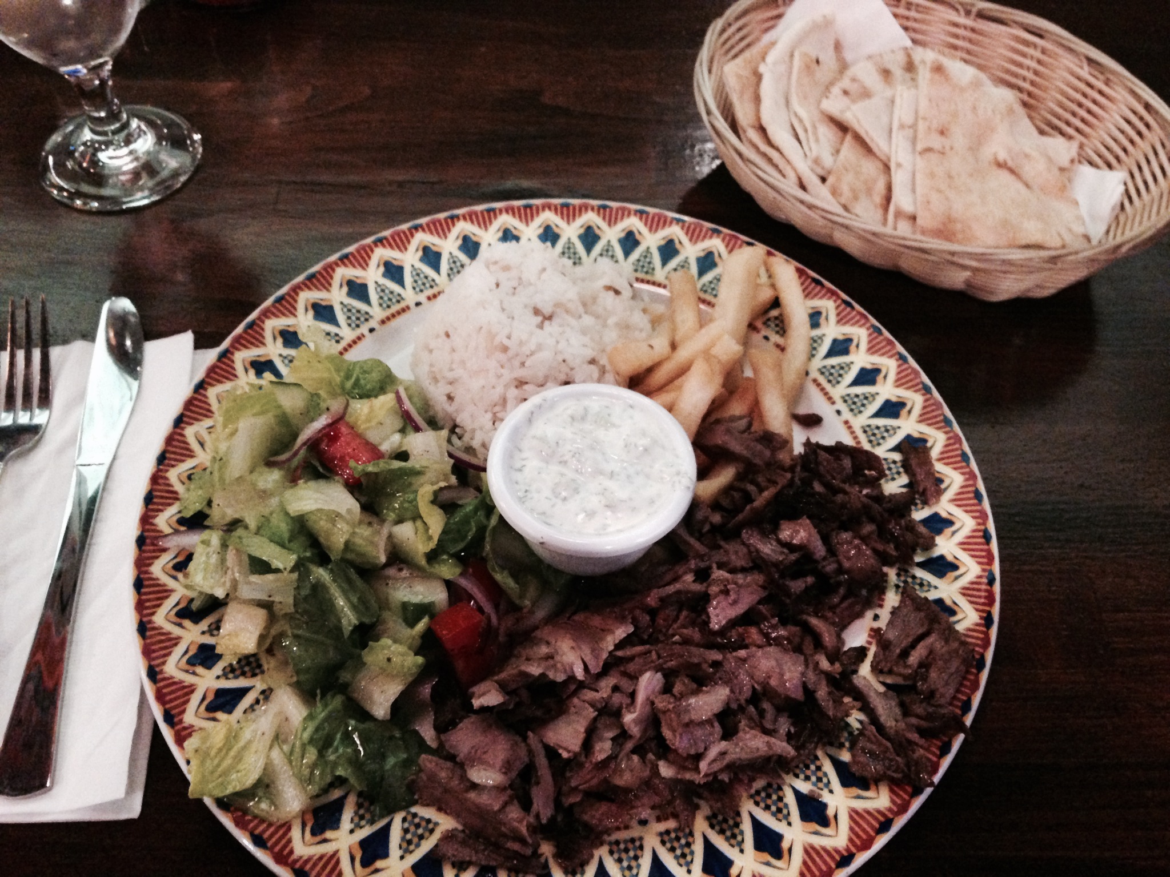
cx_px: 585
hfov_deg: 55.4
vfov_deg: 42.9
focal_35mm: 33
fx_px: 1115
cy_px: 438
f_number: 2.4
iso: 640
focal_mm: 4.12
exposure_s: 1/15
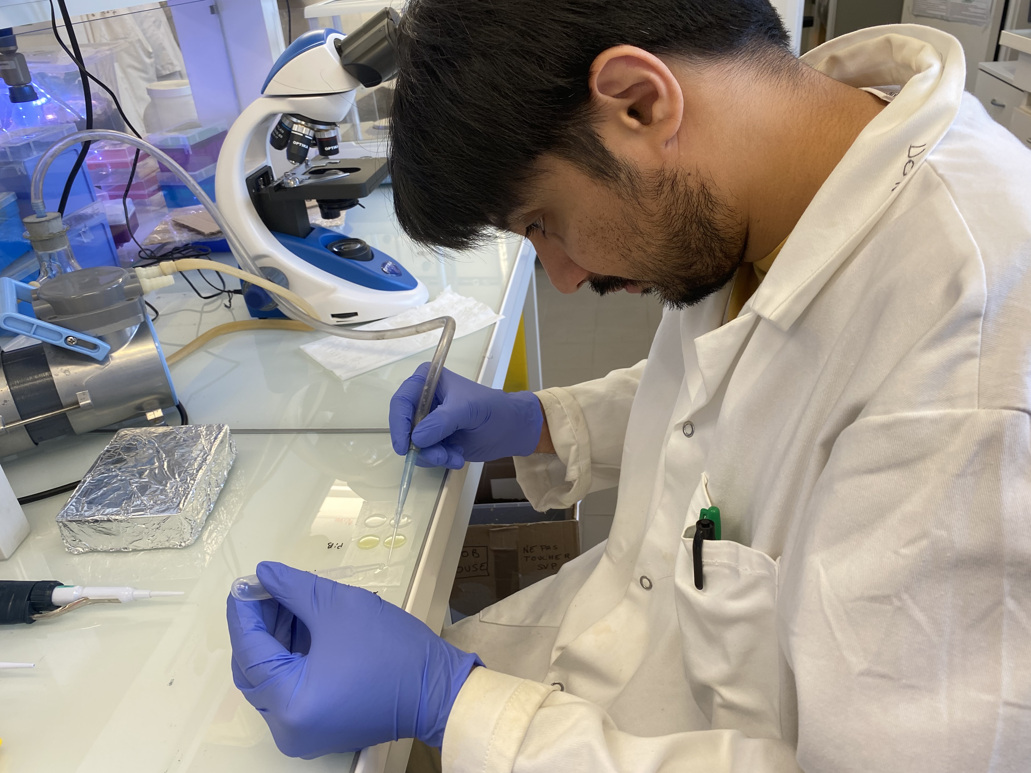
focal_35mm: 27
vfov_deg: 51.3
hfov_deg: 65.3
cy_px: 379
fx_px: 804
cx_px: 532
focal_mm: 4.25
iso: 100
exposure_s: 1/100
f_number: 1.8
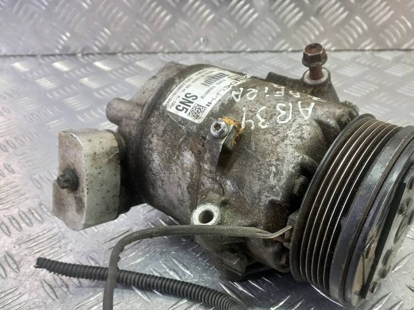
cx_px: 238
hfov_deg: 53.7
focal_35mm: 34
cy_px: 208
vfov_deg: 41.2
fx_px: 407
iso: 125
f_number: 1.8
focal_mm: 4.6
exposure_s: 1/50
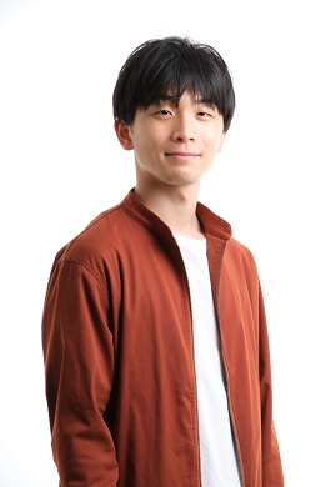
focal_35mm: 140
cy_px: 244
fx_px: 1896
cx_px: 162
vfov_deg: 14.7
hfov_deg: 9.8
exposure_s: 1/200
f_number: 9
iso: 200
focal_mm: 93.2
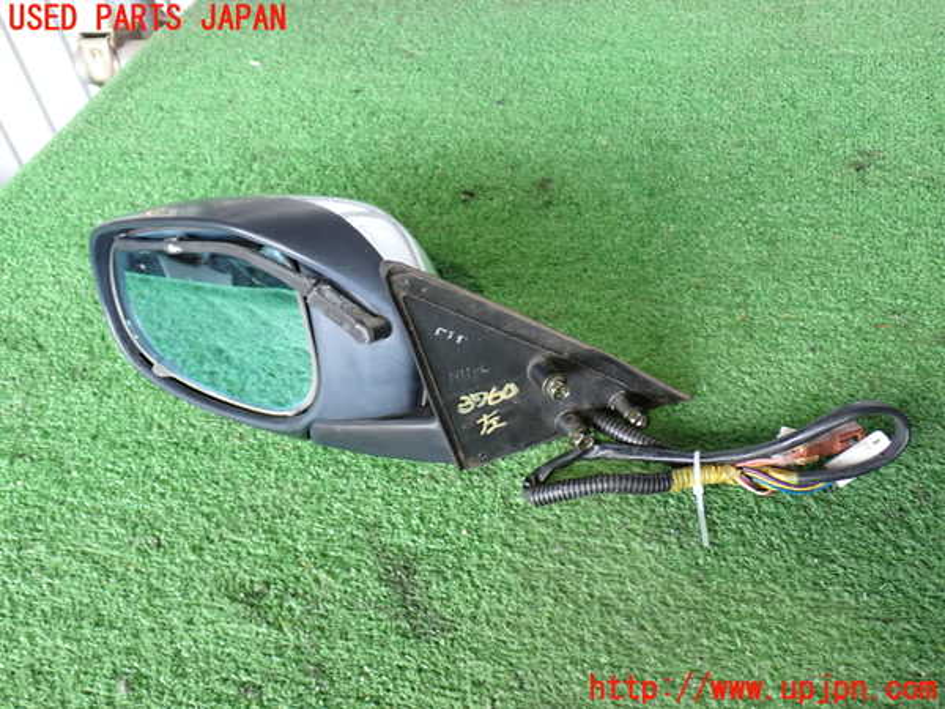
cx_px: 472
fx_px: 983
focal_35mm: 36
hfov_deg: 51.4
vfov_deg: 39.7
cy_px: 354
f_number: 2.5
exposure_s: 1/40
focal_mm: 6.37
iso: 320
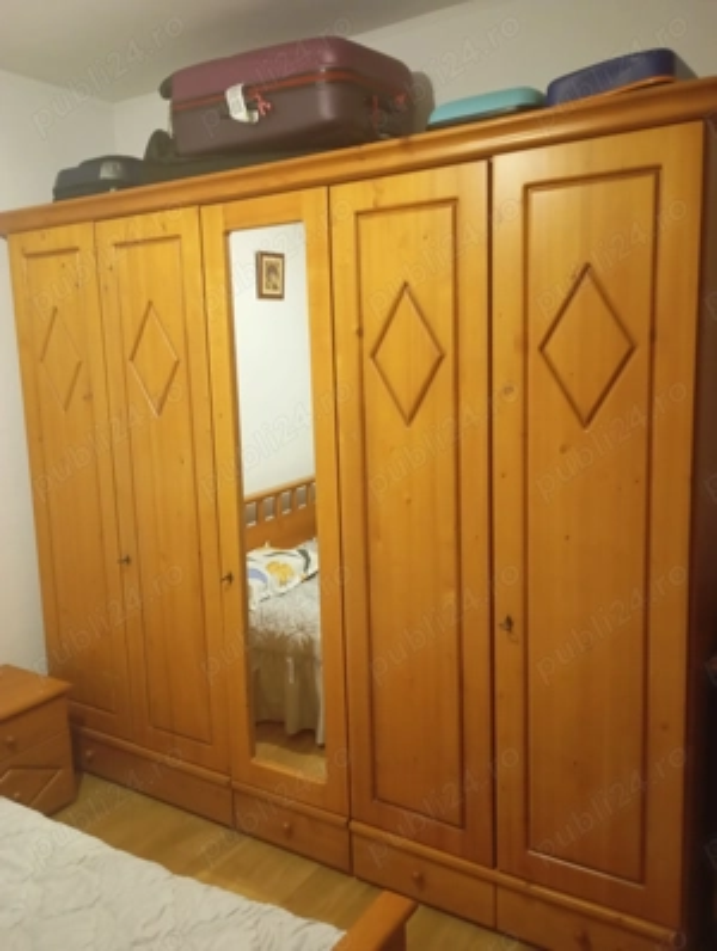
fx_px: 771
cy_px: 476
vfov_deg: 63.4
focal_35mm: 28
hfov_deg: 49.9
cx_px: 358
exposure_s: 1/20
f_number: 1.8
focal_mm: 4.27
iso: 2725
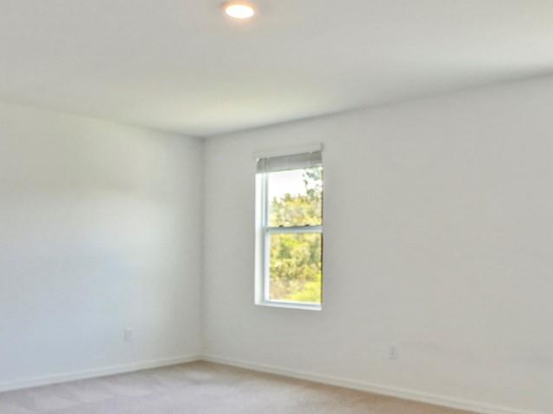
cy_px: 242
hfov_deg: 51.9
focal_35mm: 35
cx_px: 353
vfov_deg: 40.6
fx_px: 559
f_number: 4
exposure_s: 1/60
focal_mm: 7
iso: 500
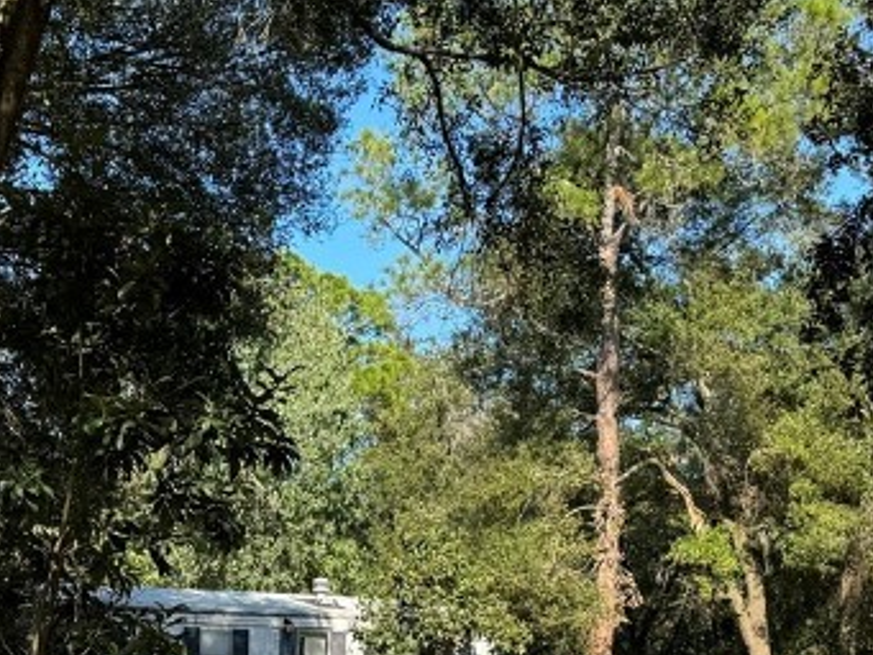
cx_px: 61
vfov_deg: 19.5
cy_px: 729
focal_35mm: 72
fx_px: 1816
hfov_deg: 26.0
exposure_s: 1/1488
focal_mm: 6.86
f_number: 1.78
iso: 80
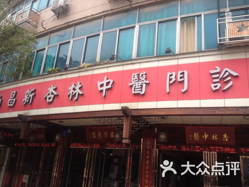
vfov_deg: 40.7
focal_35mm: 35
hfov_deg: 52.6
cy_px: 94
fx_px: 252
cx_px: 124
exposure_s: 1/849
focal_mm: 4.28
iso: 50
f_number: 2.4
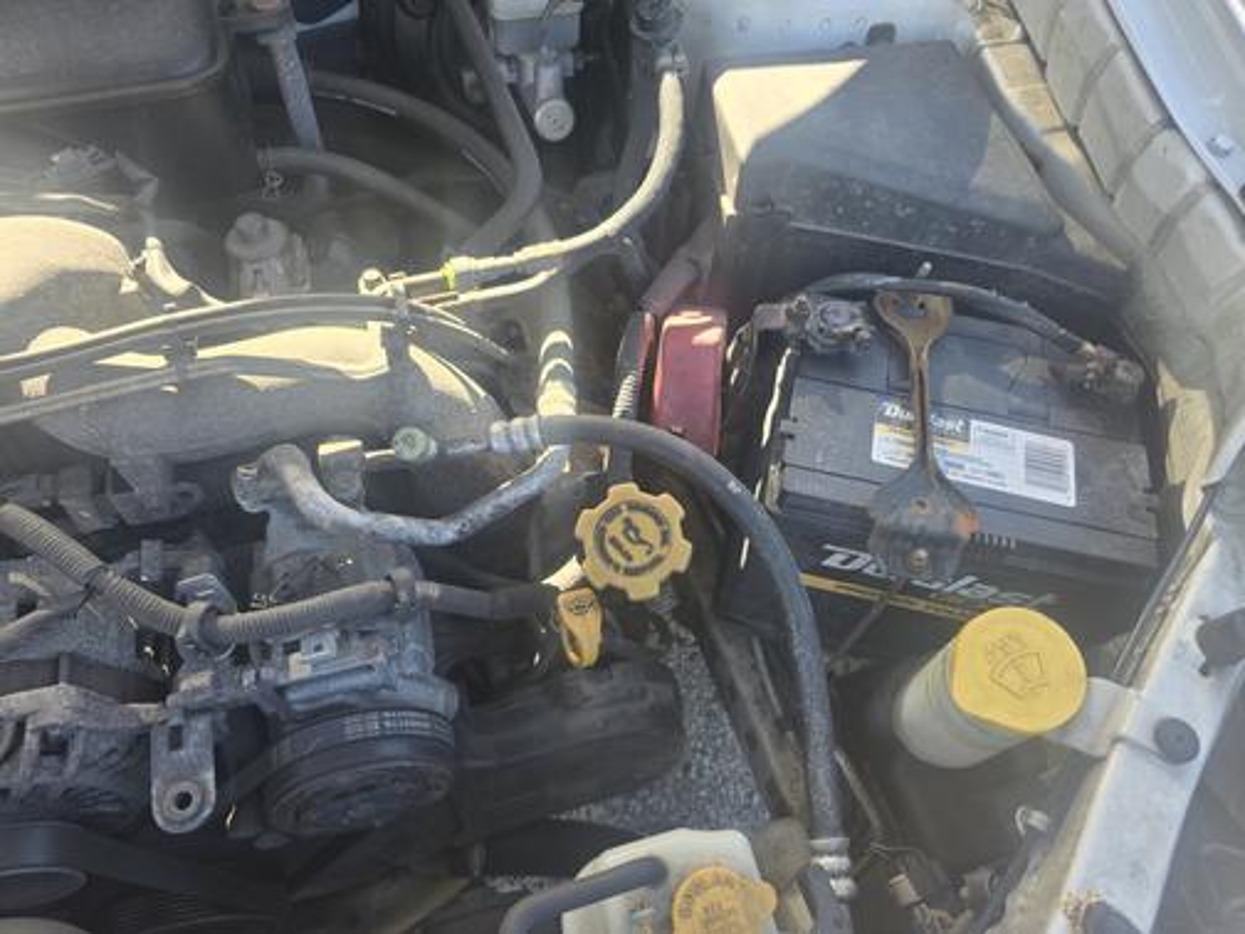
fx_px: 827
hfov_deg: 73.9
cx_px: 622
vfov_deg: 58.9
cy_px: 467
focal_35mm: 23
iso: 32
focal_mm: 6.3
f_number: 1.7
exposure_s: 1/180
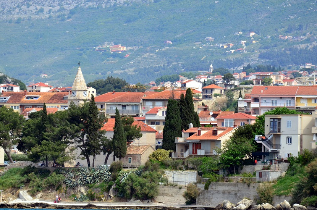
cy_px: 101
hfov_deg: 5.0
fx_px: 3647
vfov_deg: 3.3
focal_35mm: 415
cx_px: 153
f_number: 5.3
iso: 800
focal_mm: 230
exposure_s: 1/4000
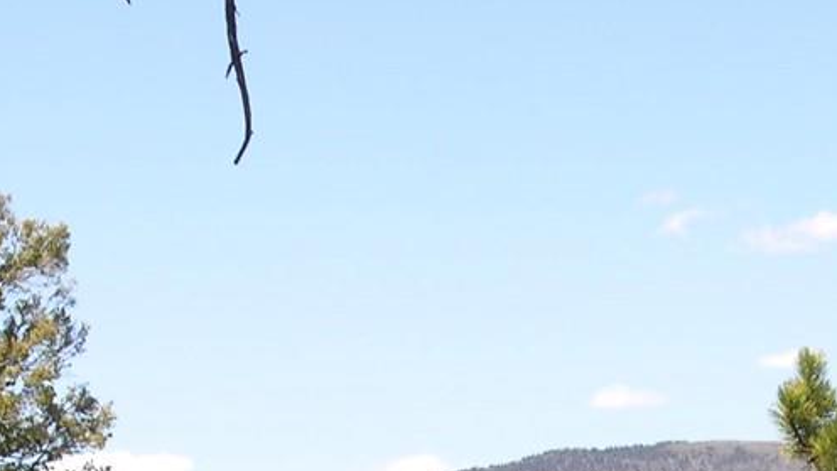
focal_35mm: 225
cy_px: 981
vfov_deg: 5.3
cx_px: 724
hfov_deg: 9.5
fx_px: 4994
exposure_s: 1/143
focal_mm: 16.3
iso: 50
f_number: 5.8
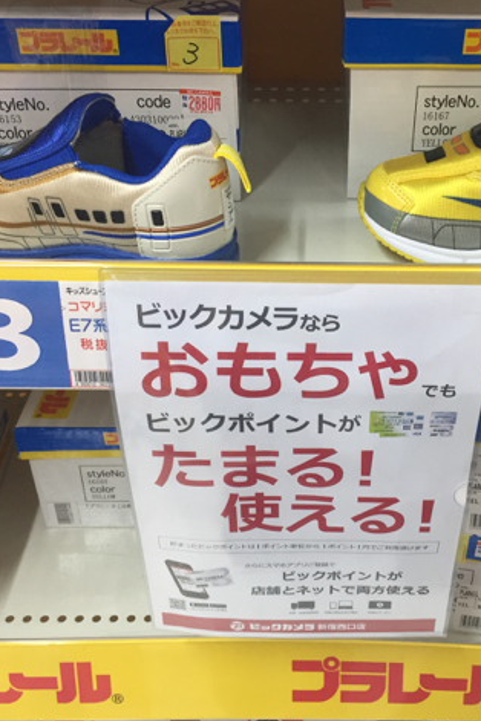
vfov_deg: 47.4
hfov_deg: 32.4
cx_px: 316
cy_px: 357
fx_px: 822
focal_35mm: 41
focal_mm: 4.15
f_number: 2.2
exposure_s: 1/30
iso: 40
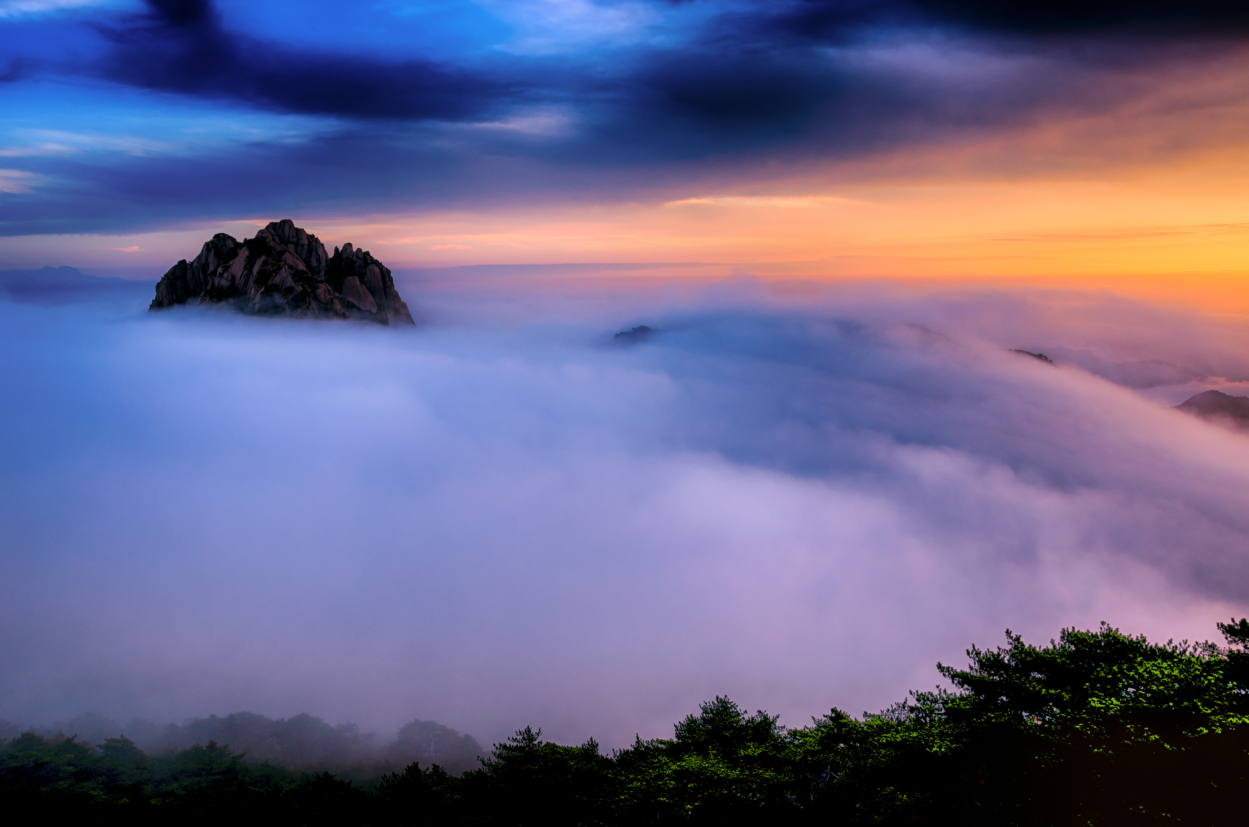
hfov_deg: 67.5
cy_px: 414
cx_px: 624
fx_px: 935
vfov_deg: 47.7
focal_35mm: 27
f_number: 8
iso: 100
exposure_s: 1/40
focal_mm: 18
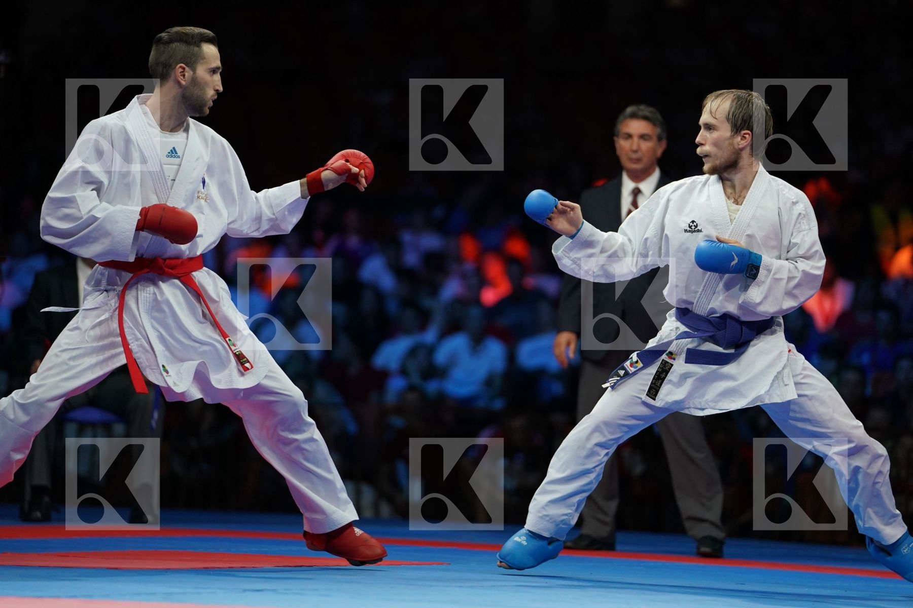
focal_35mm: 184
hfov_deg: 11.2
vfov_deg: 7.5
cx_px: 456
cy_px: 304
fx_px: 4666
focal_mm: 184
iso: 1600
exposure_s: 1/1000
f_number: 2.8
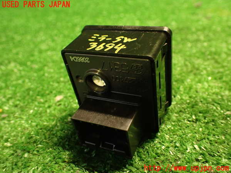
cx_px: 116
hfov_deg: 56.8
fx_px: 214
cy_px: 86
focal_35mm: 32
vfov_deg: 44.2
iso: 800
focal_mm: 5.79
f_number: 2.4
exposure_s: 1/30
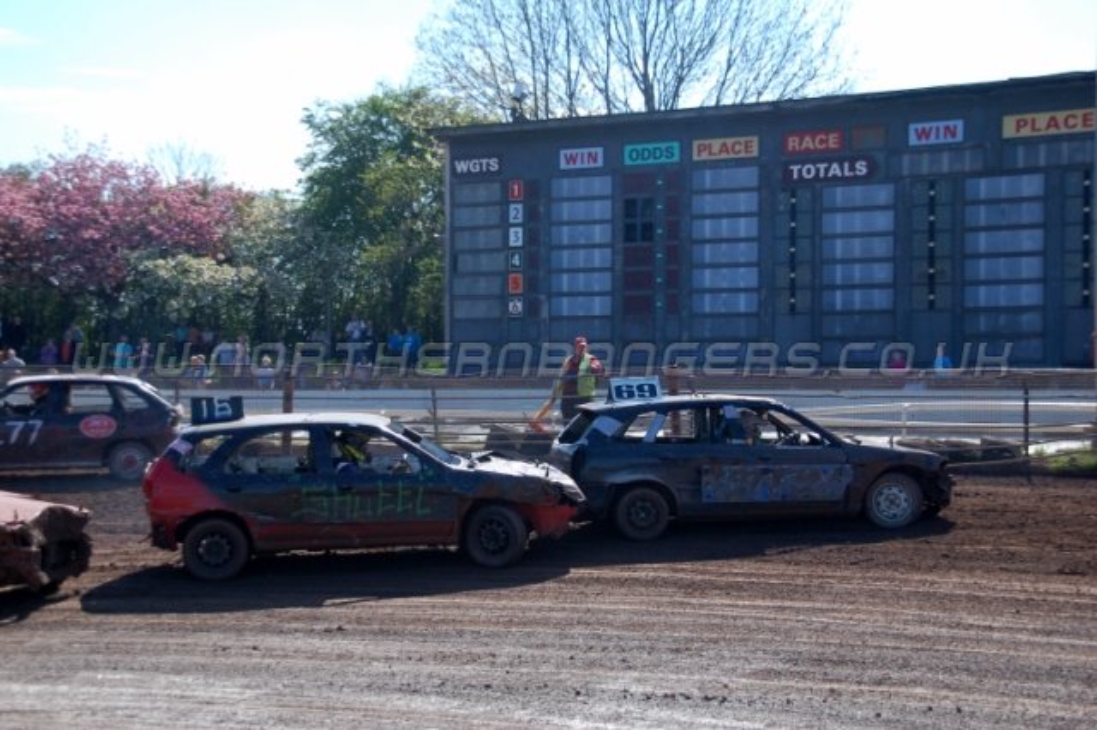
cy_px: 365
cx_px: 548
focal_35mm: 46
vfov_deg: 28.9
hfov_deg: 42.3
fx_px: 1416
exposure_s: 1/1000
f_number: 4.5
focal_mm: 31
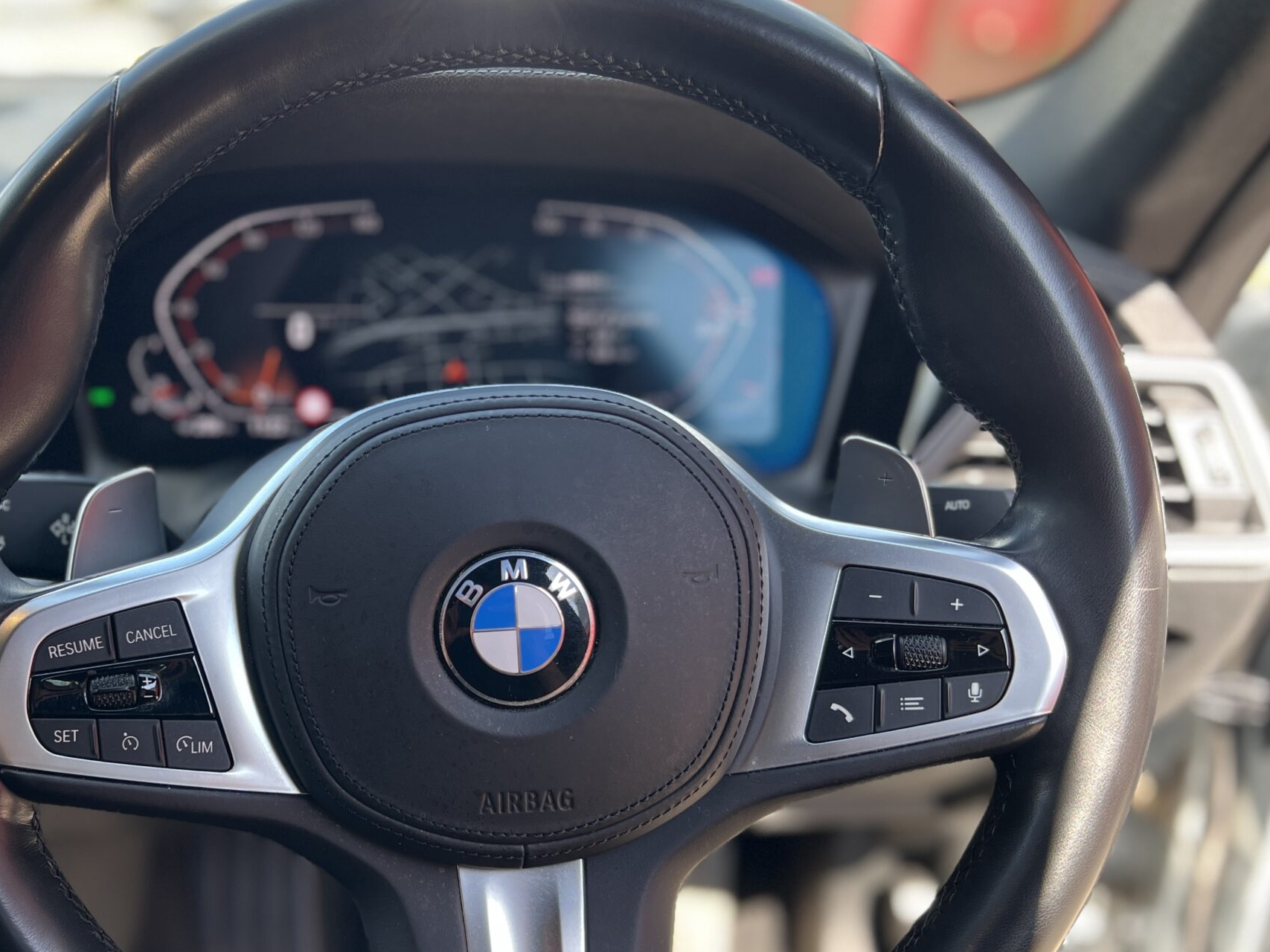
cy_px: 614
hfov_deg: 46.6
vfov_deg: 36.5
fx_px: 1431
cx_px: 359
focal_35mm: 39
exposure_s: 1/121
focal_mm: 5.7
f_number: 1.5
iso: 40
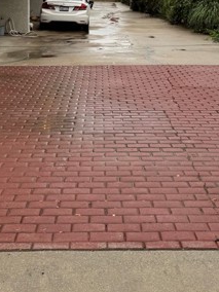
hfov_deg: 27.0
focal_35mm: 54
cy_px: -5
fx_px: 456
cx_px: 121
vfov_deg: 32.5
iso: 80
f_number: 1.78
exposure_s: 1/121
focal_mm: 6.76
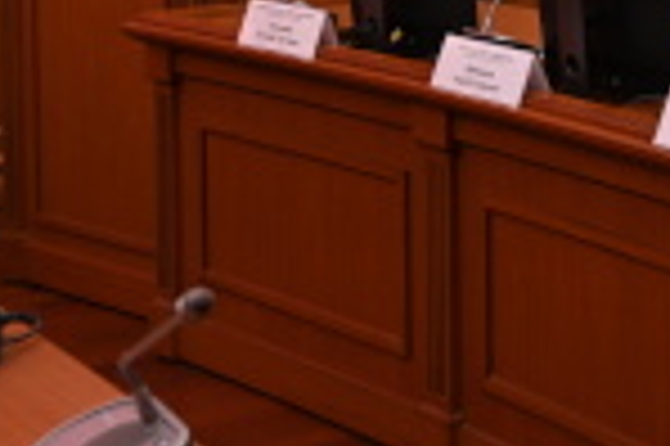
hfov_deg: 16.8
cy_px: -149
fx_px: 2101
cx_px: 926
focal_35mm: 113
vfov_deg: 11.7
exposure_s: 1/20
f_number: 4
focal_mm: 28
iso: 640
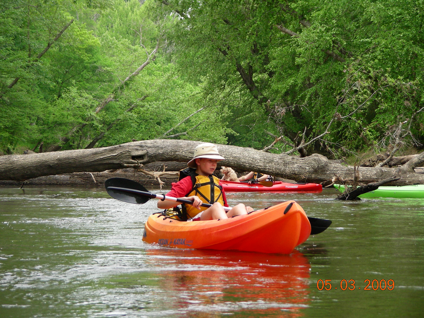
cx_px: 212
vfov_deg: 11.6
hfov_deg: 15.4
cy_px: 159
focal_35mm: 128
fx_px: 1568
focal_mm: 21.3
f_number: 3.5
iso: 50
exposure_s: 1/173
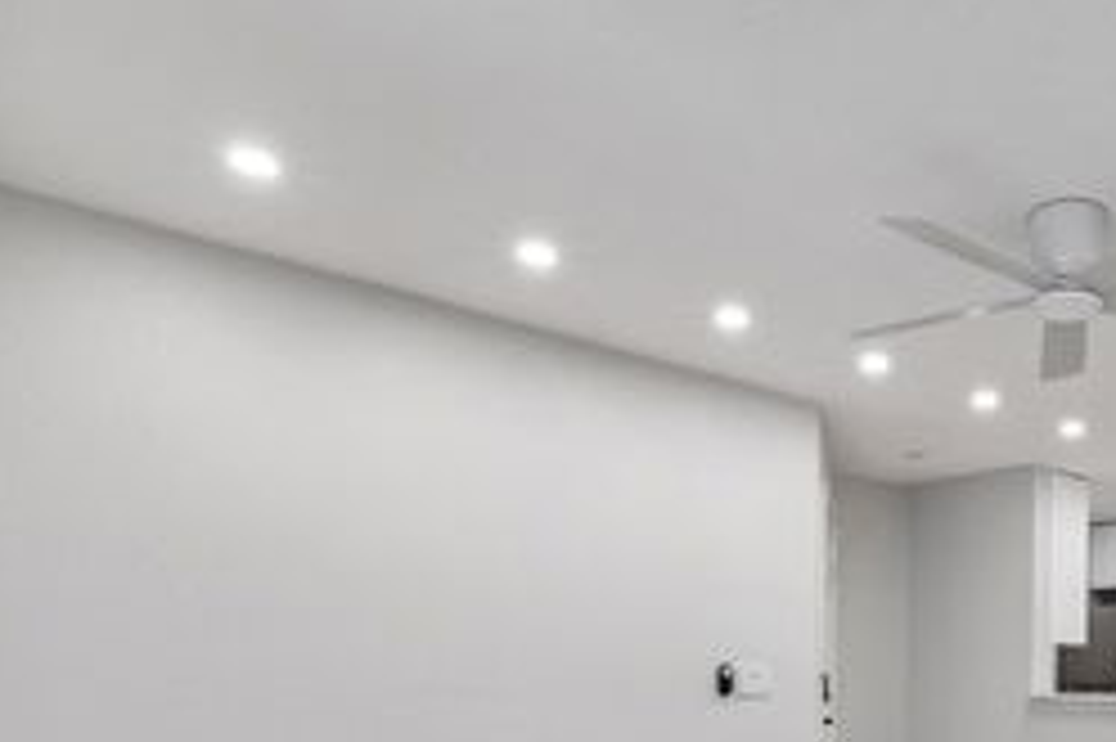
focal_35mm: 31
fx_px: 972
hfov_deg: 54.7
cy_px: 679
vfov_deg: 38.7
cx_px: 922
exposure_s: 1/15
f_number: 11
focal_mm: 10.8
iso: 400
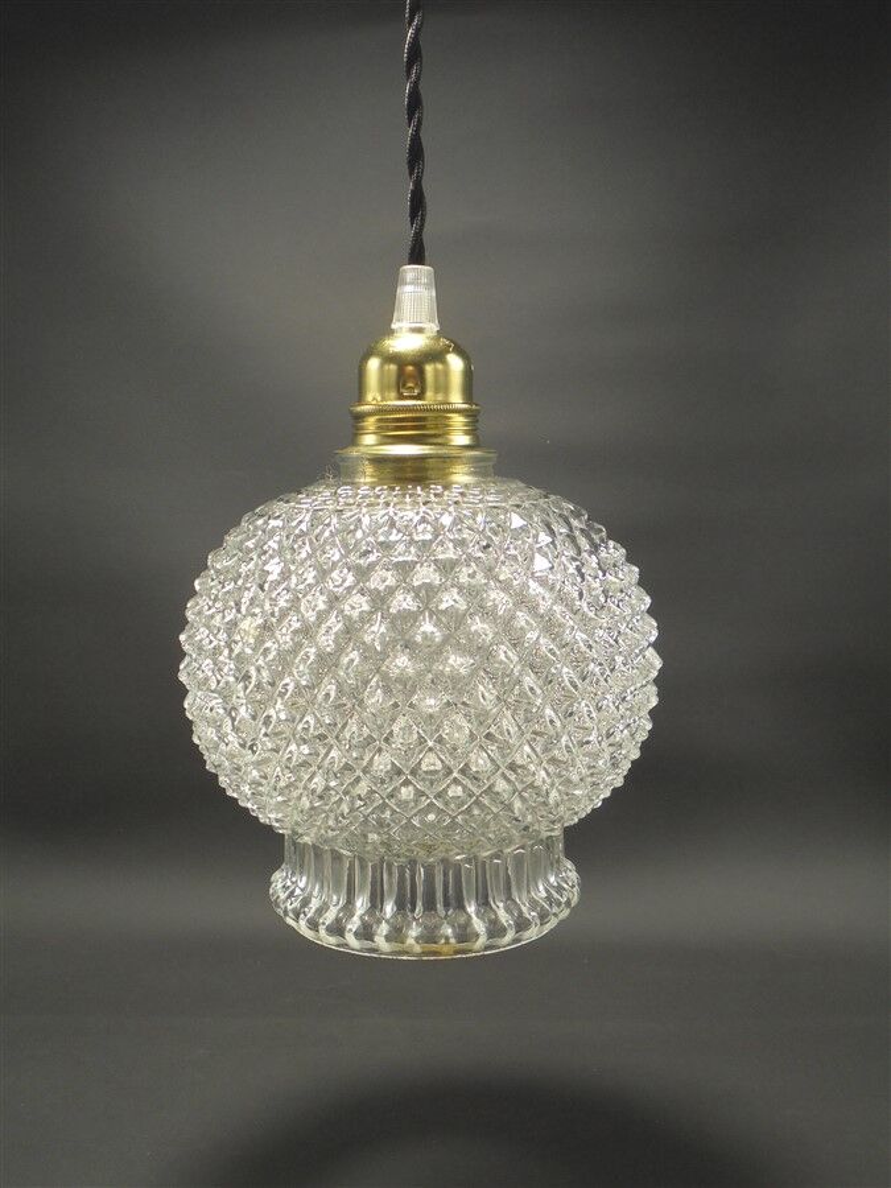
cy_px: 594
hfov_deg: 37.7
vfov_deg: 49.0
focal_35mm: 38
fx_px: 1304
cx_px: 446
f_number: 4.2
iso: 100
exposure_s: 1/30
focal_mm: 6.9
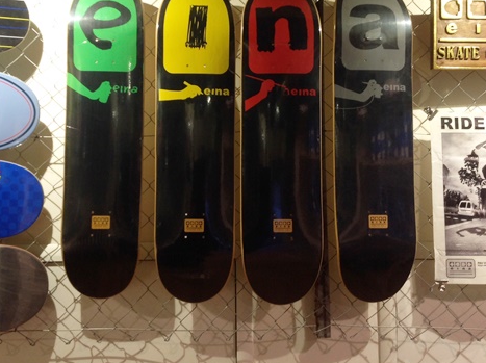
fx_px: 673
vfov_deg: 30.1
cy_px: 136
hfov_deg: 39.6
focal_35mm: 48
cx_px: 210
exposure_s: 1/17
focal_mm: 4.28
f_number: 2.4
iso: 80
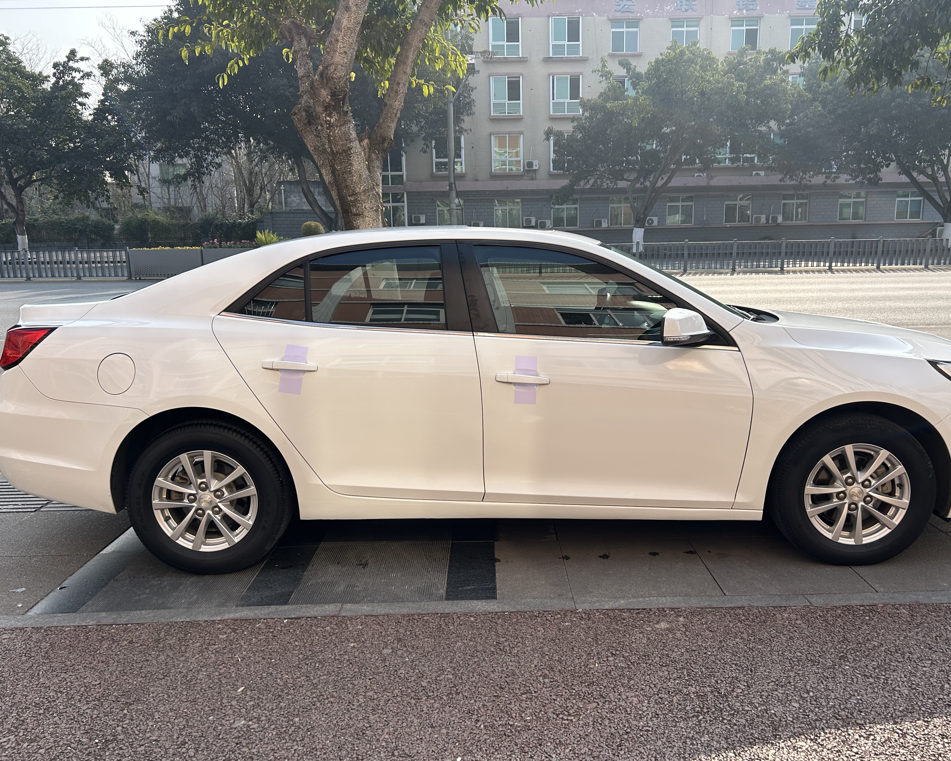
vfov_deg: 51.5
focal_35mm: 28
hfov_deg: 62.2
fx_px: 788
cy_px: 376
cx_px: 502
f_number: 1.5
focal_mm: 5.7
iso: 50
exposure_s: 1/2252
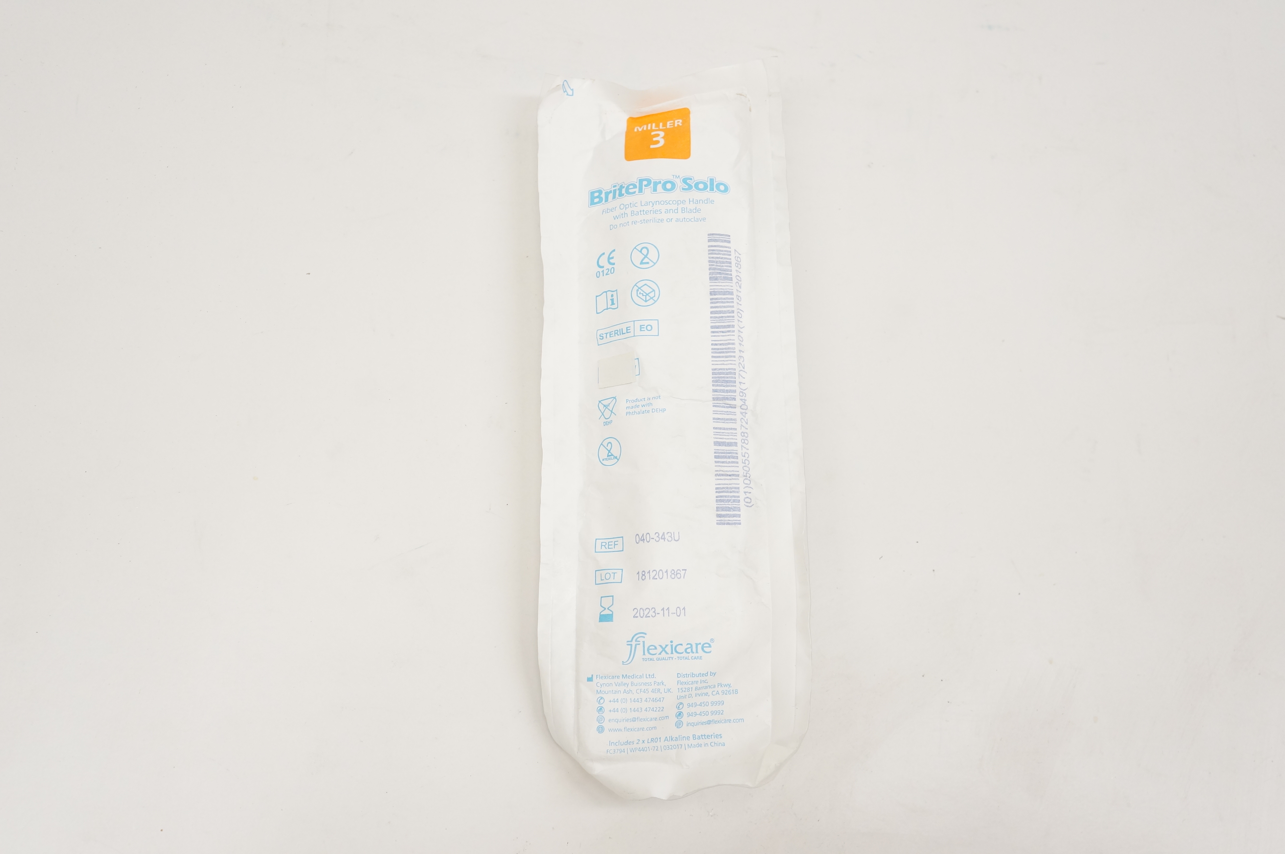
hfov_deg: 51.3
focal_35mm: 38
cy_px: 427
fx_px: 1337
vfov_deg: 35.4
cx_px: 642
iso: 800
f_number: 7.1
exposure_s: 1/125
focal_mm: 25
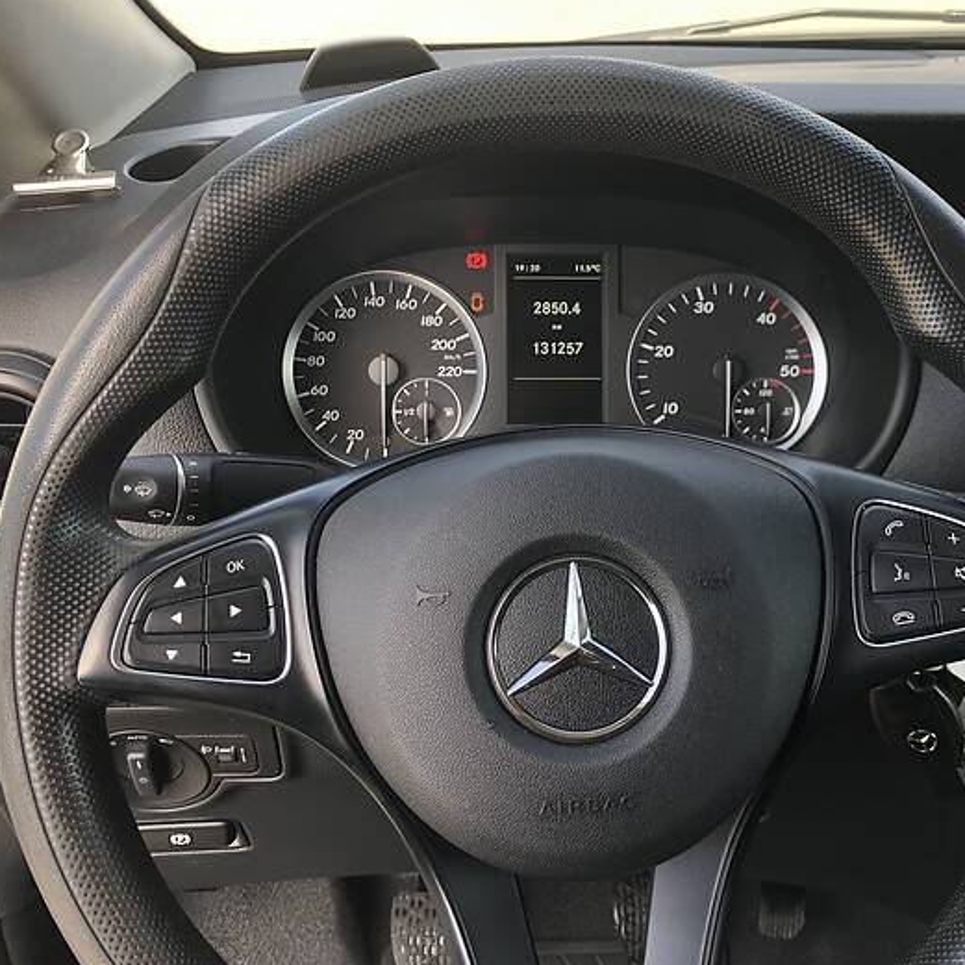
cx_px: 583
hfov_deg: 43.6
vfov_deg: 43.8
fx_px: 1199
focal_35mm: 38
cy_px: 430
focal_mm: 4
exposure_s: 1/120
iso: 40
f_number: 1.8
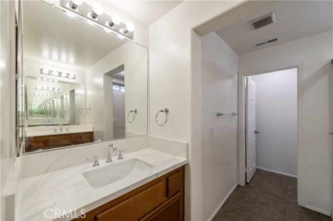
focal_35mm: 14
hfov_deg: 104.3
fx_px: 129
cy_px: 110
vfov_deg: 81.1
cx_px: 166
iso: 400
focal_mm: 14
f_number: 4
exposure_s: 1/250
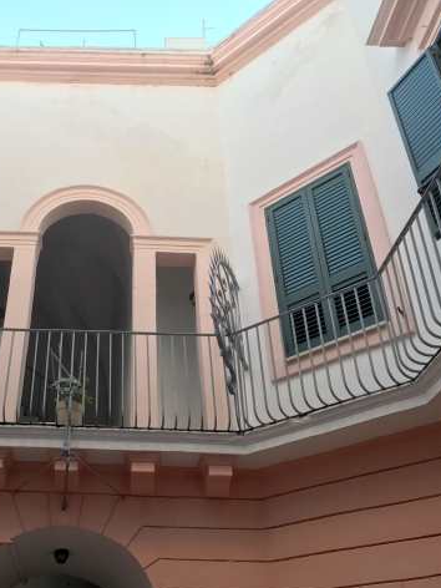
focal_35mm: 38
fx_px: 645
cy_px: 296
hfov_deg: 36.6
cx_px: 100
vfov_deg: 49.0
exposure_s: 1/50
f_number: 1.8
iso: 32
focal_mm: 3.99
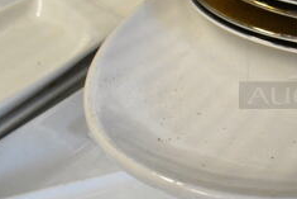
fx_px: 578
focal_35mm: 70
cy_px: 42
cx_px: 380
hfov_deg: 25.1
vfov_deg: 19.3
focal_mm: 18
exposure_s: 1/320
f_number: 7.1
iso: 6400
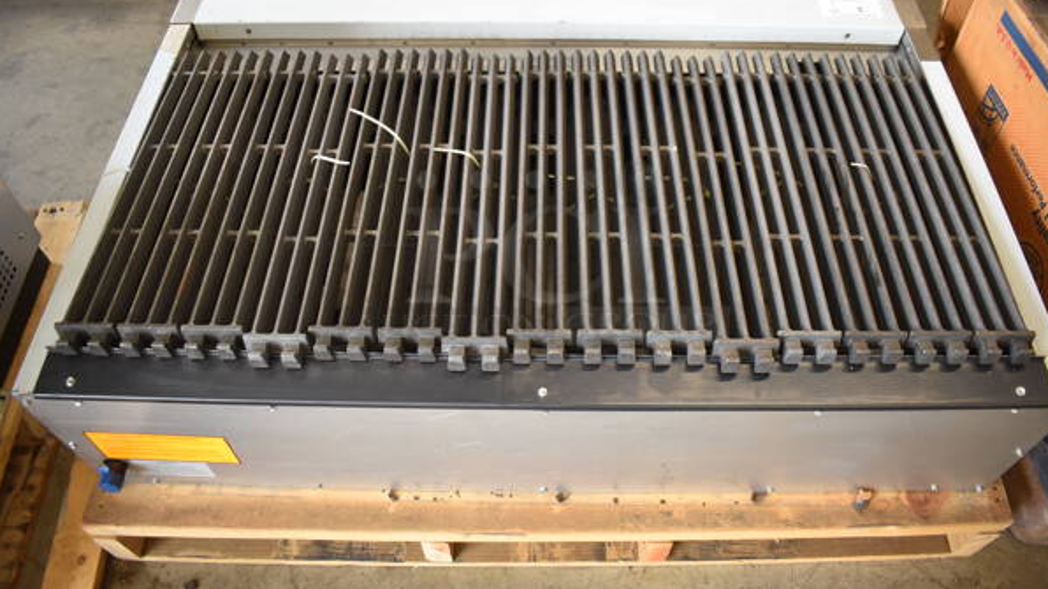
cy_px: 251
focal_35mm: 29
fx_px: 806
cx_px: 535
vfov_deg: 40.1
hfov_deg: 66.1
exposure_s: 1/125
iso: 1000
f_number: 3.5
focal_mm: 18
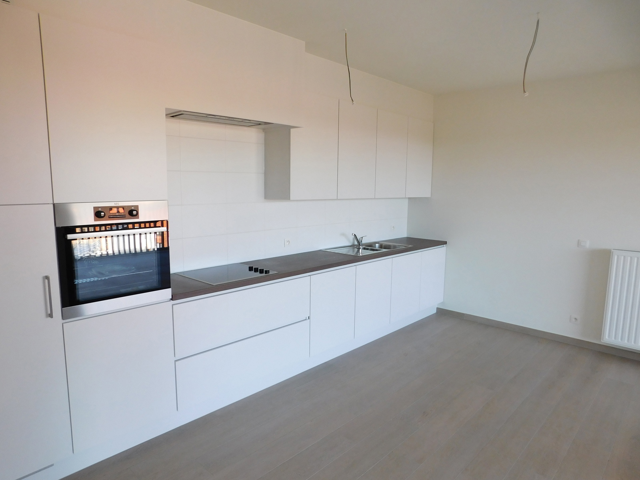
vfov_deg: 58.9
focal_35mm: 23
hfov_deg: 73.9
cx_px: 320
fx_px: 425
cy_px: 240
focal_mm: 4
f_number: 3
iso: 125
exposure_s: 1/50
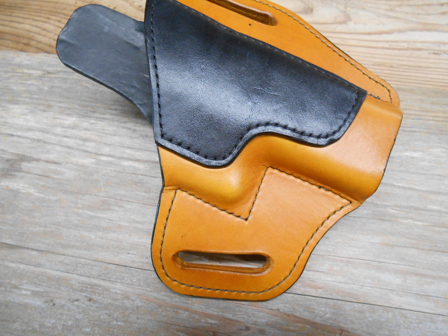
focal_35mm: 26
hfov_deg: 67.3
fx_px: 336
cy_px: 168
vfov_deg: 53.1
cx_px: 224
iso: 400
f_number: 3.5
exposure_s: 1/30
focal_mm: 4.6
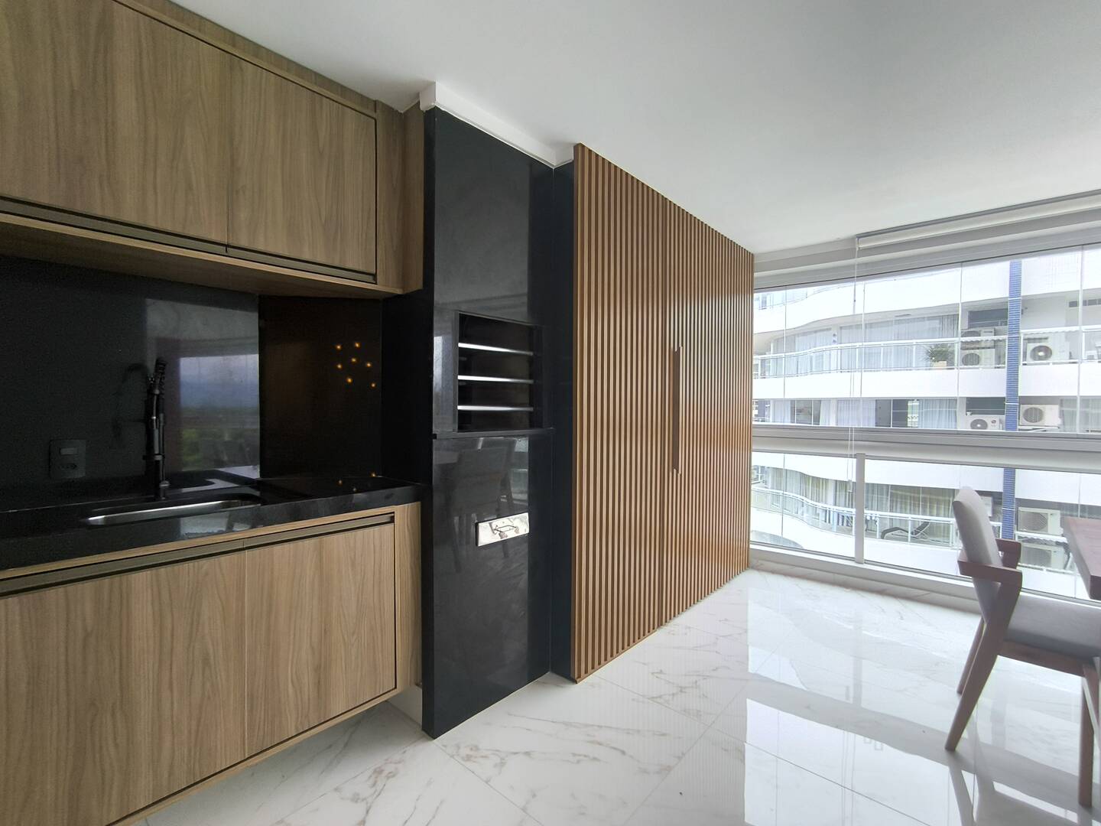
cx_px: 550
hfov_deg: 94.5
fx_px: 509
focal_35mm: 16
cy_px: 413
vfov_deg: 78.1
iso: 50
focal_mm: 1.65
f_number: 2.2
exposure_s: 1/143
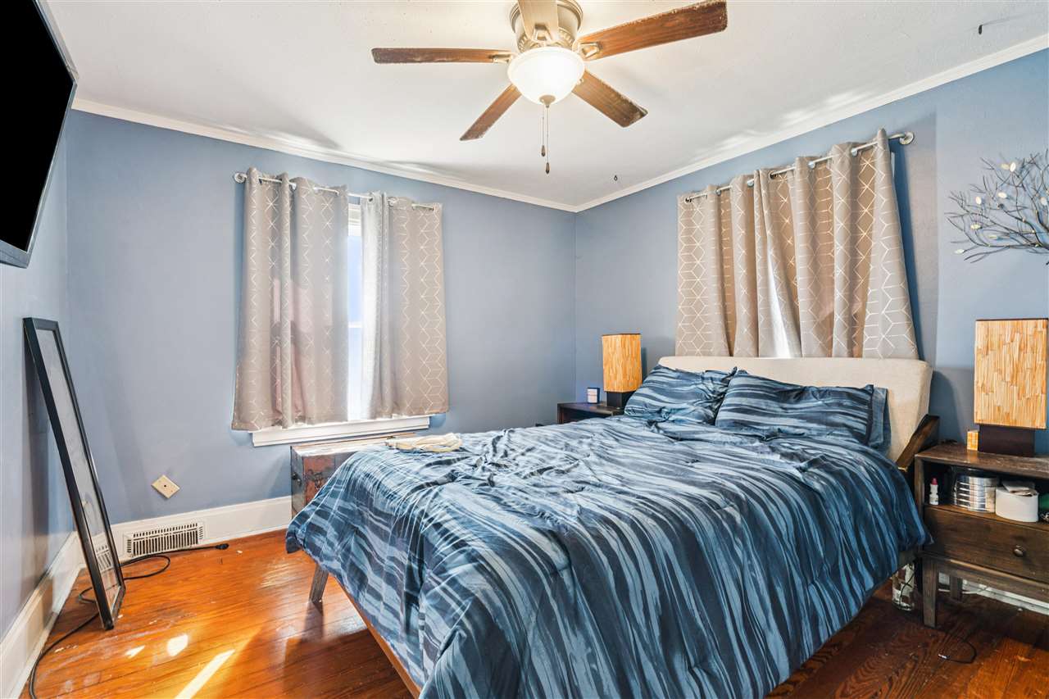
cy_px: 350
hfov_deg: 96.7
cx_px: 524
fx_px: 466
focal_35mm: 16
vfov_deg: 73.7
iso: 400
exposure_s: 1/1.67
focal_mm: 16
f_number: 10
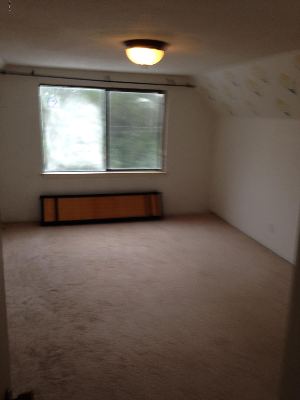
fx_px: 381
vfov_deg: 55.4
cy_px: 200
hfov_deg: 42.9
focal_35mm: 33
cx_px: 150
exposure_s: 1/30
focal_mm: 4.12
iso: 50
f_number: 2.4
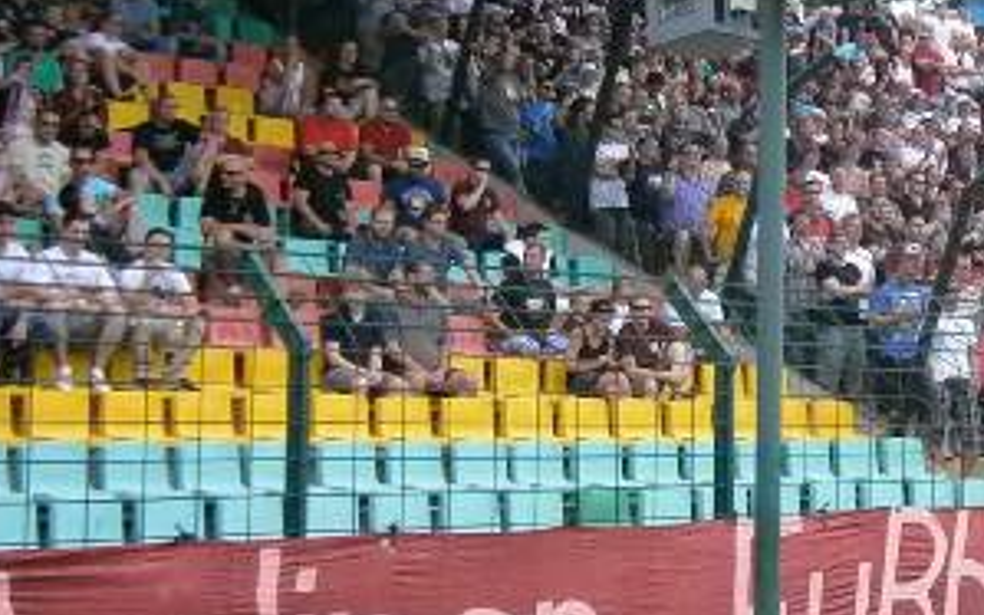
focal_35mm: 83
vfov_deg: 15.7
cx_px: 1102
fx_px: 2226
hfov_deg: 23.3
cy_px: 225
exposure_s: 1/50
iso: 80
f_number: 8
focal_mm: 4.7
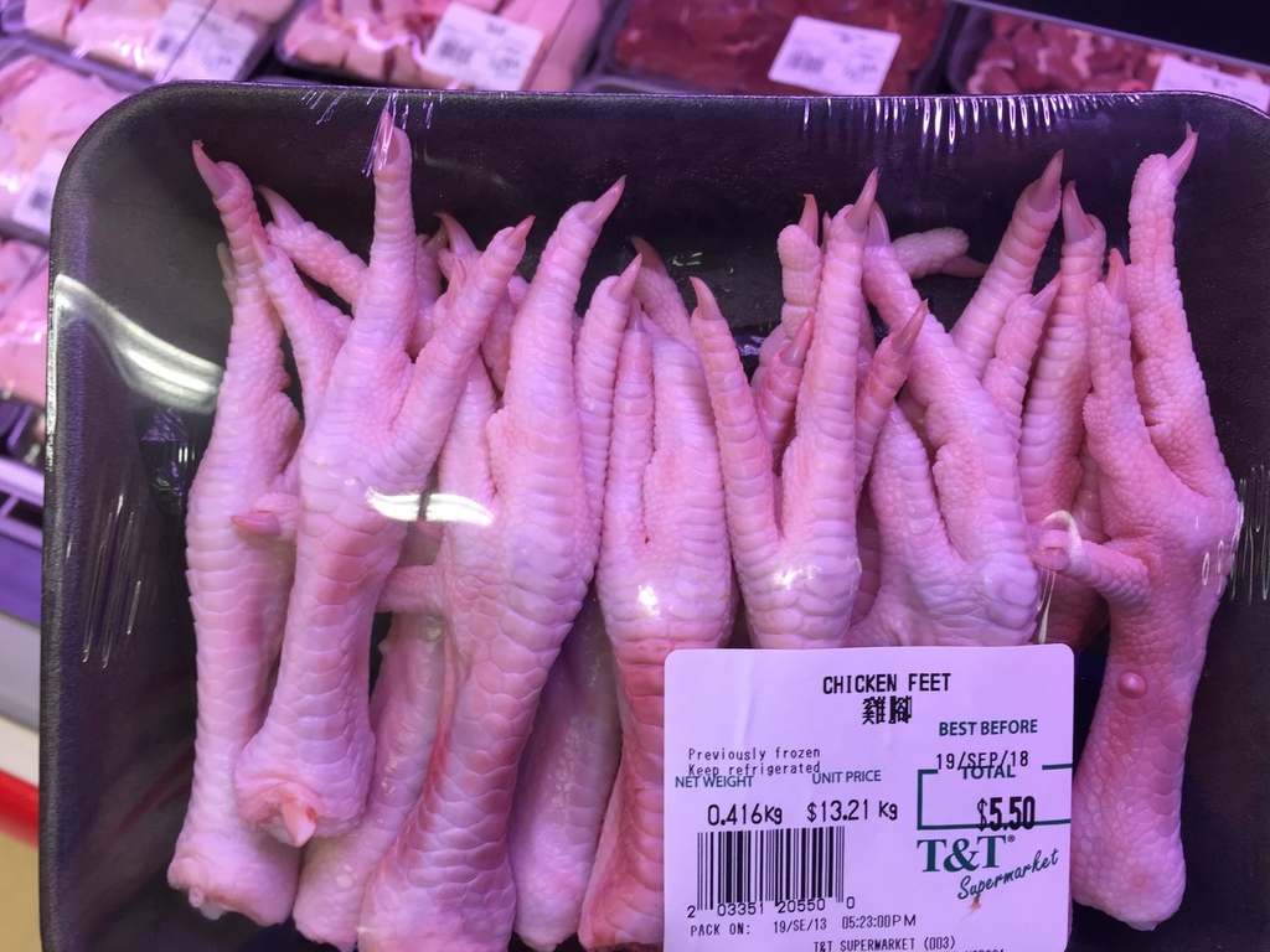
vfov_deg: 48.2
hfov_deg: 61.7
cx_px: 635
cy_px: 476
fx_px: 1064
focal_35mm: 29
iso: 40
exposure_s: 1/60
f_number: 2.2
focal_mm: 4.15
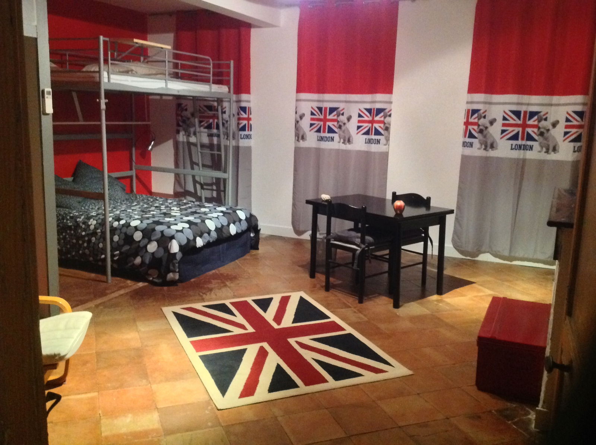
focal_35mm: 35
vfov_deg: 40.6
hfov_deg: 52.7
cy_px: 222
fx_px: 602
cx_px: 298
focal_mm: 4.28
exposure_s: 1/15
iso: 800
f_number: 2.4
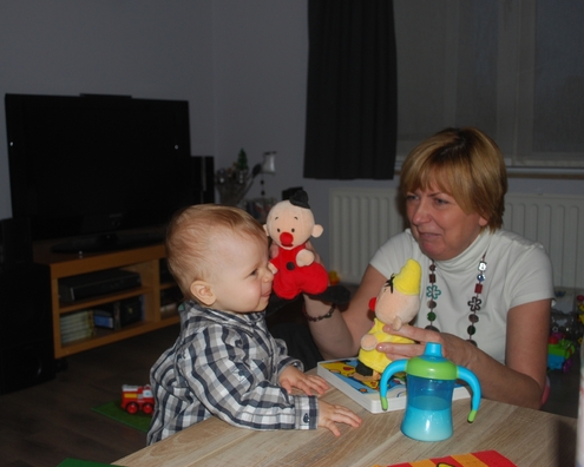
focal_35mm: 41
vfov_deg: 36.5
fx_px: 709
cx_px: 244
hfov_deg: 44.6
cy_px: 232
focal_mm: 24
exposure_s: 1/60
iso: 200
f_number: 4.2
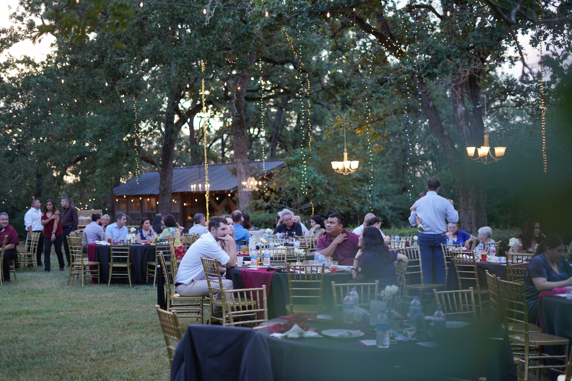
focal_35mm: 50
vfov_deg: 27.0
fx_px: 794
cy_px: 190
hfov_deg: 39.6
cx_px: 286
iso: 160
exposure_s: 1/100
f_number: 1.8
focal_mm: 50
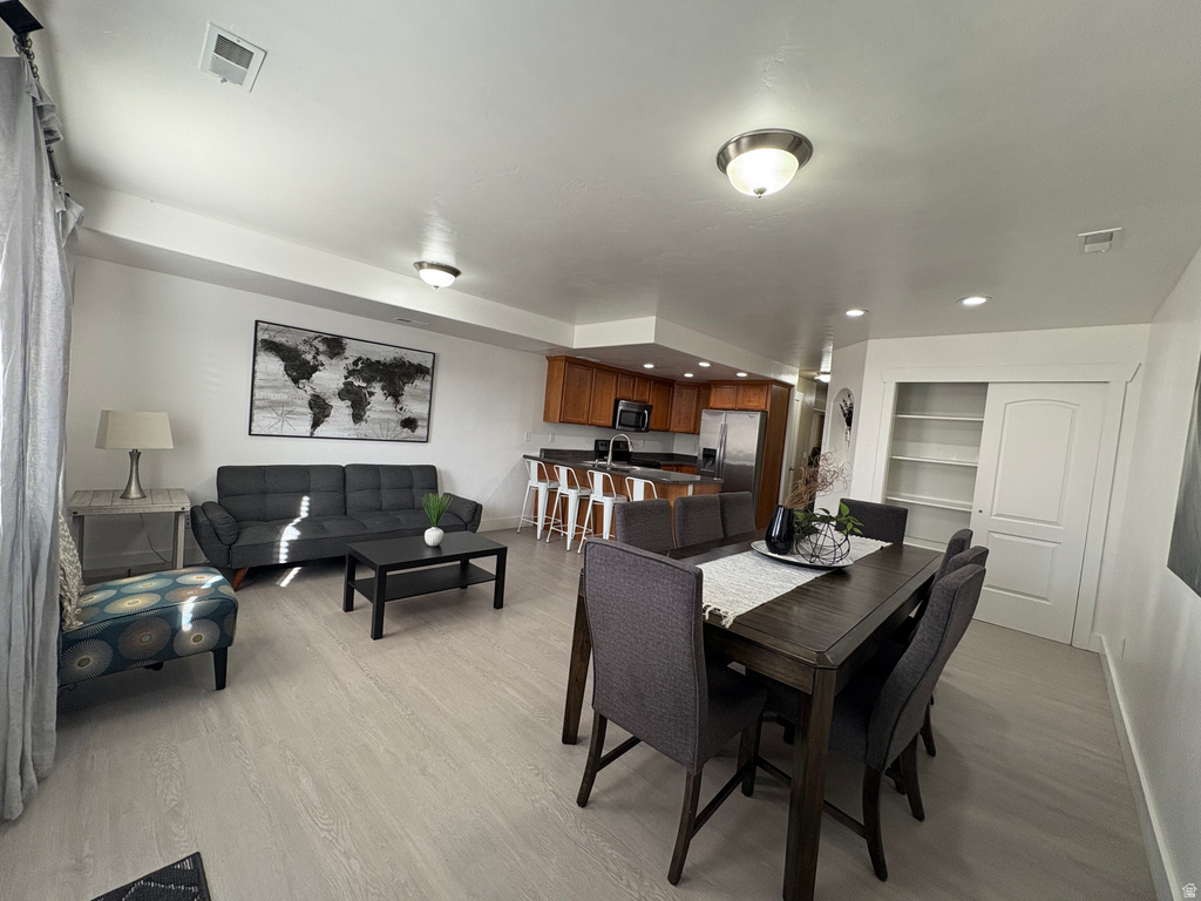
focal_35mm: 14
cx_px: 600
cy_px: 450
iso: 200
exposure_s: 1/120
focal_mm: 2.22
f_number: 2.2
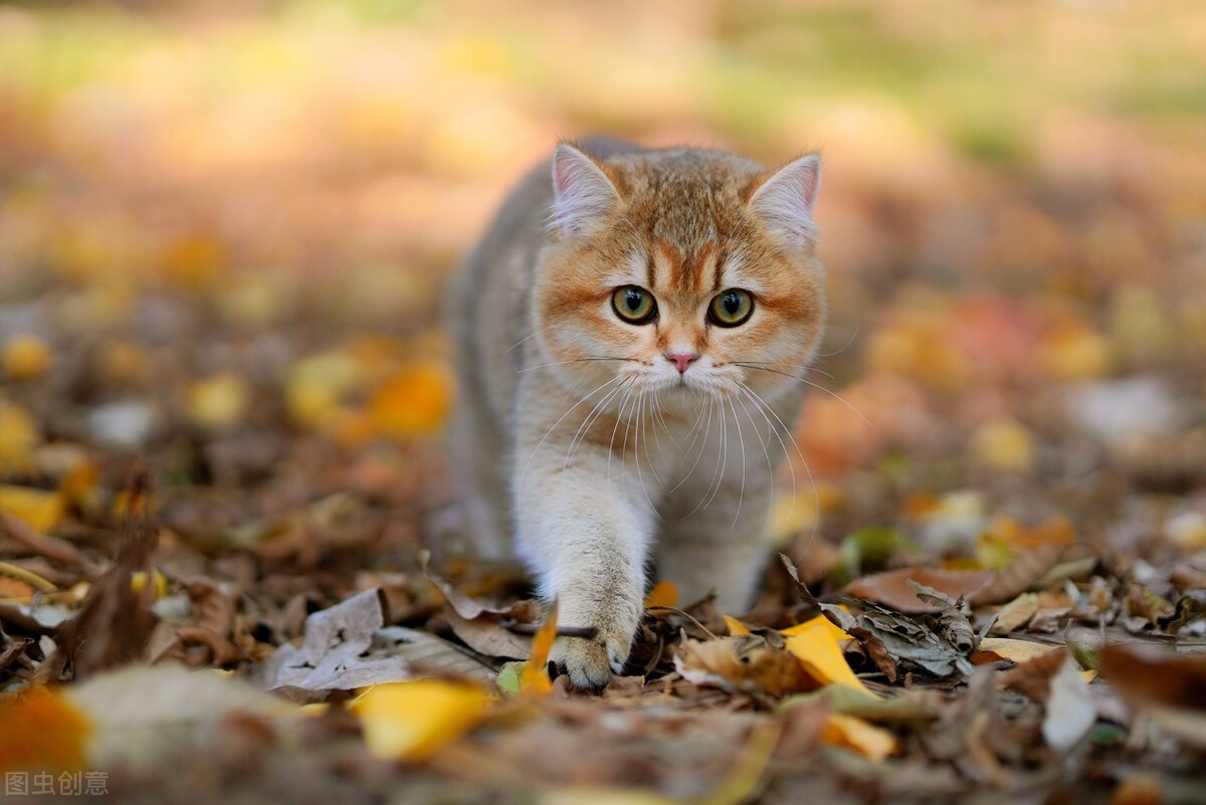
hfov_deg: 24.2
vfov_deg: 16.3
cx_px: 603
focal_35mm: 84
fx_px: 2815
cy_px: 402
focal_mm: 56
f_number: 1.4
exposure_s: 1/2500
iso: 160
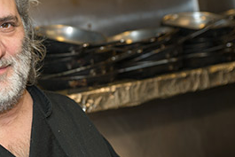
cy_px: 97
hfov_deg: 19.1
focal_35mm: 105
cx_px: 25
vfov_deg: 13.0
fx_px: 686
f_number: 4
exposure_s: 1/60
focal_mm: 48
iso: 400
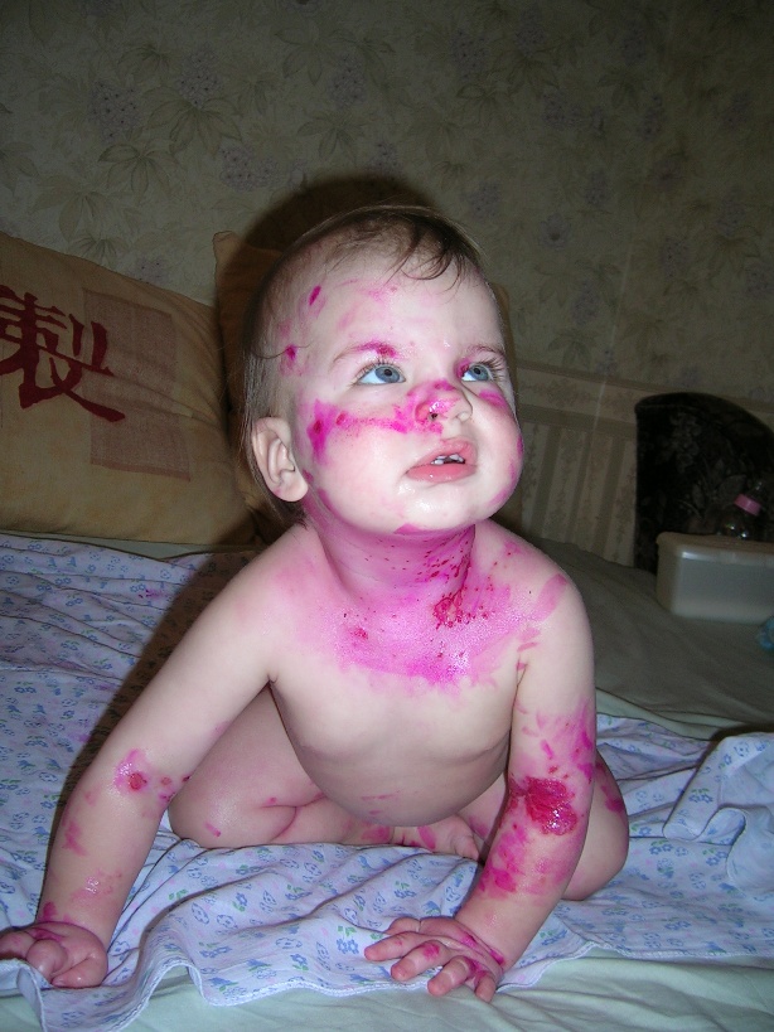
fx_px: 1044
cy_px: 516
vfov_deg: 52.6
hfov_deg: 40.7
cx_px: 387
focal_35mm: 35
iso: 50
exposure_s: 1/60.1
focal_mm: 5.4
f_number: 2.8
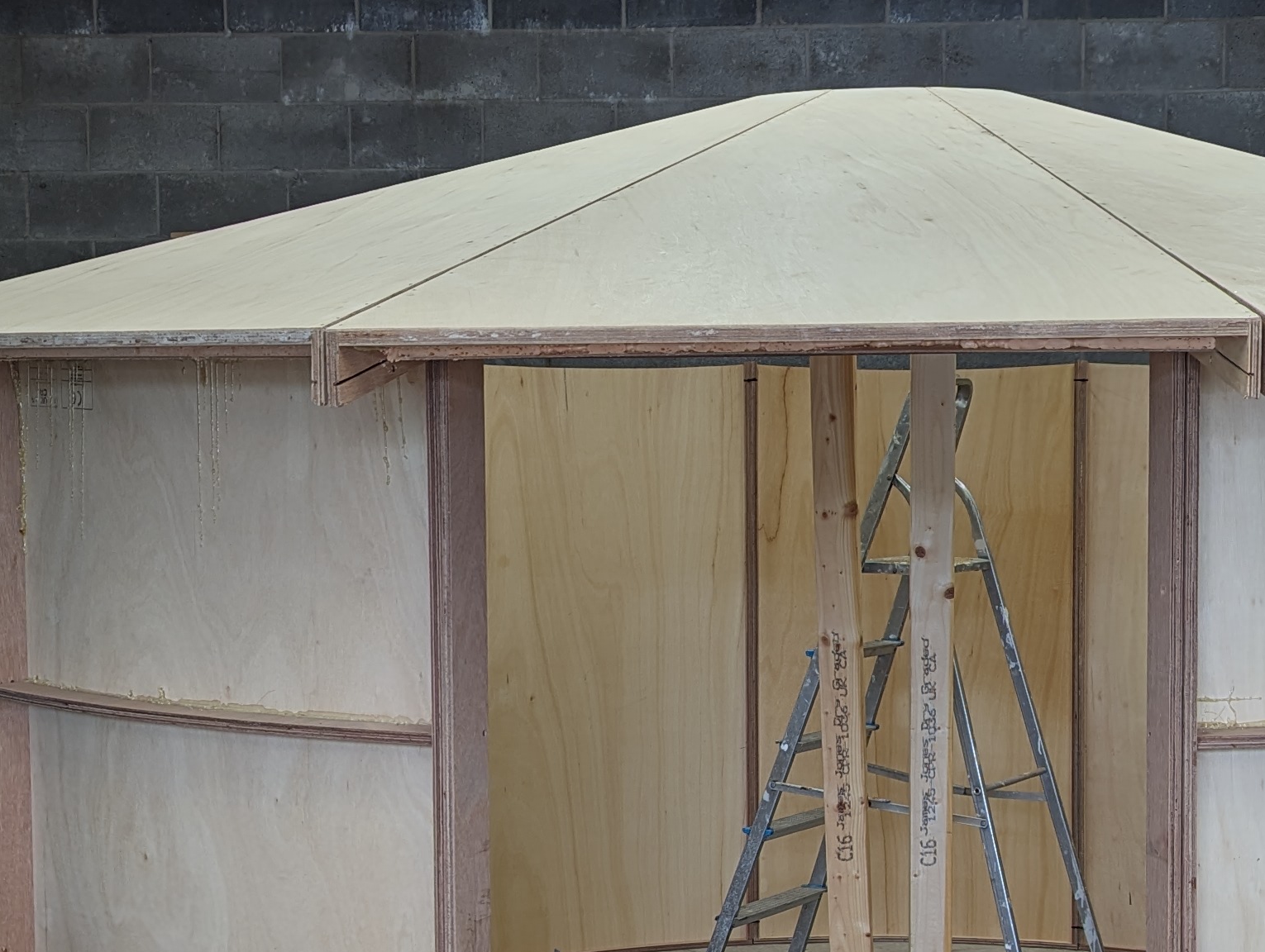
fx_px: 2342
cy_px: 580
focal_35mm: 64
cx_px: 852
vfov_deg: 22.9
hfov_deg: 30.0
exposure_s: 1/100
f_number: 1.85
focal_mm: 6.81
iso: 49
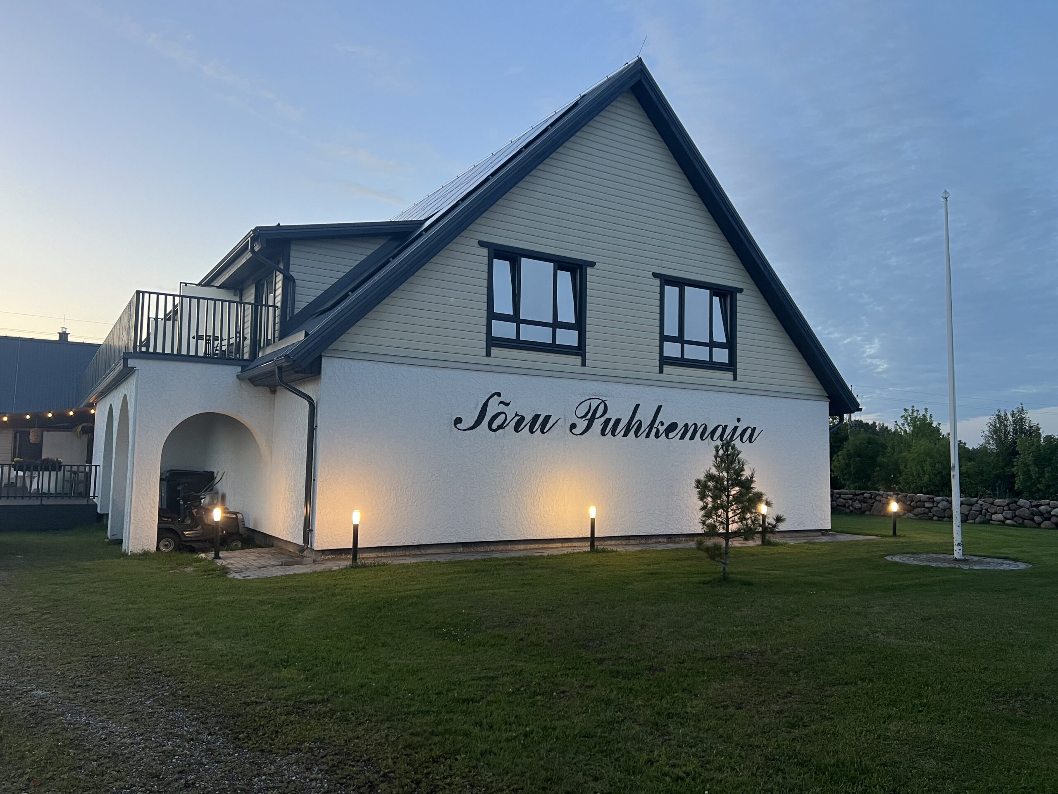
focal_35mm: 26
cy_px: 397
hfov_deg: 67.3
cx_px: 529
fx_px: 795
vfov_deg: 53.1
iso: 160
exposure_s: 1/60
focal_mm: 5.7
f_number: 1.5
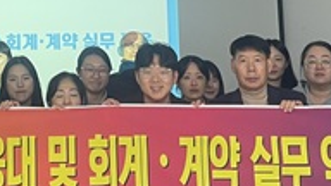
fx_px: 843
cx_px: 36
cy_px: -89
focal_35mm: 96
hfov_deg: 21.7
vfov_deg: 12.1
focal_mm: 4.2
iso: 80
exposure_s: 1/60
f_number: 1.6
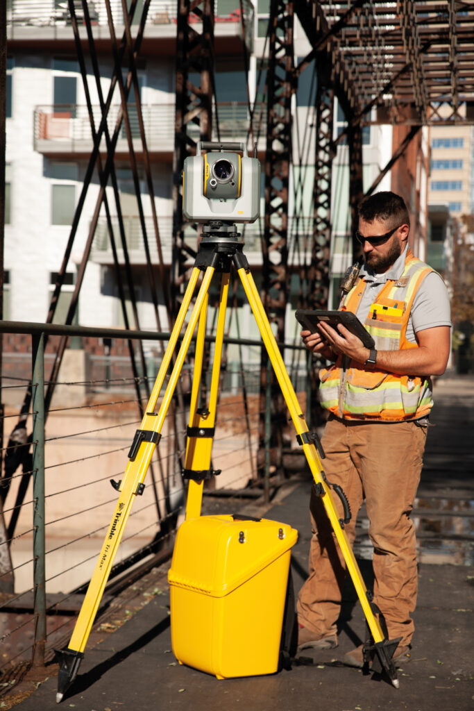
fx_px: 1303
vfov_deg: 30.5
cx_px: 237
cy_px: 356
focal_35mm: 66
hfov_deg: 20.6
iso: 100
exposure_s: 1/2000
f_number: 4
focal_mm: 66
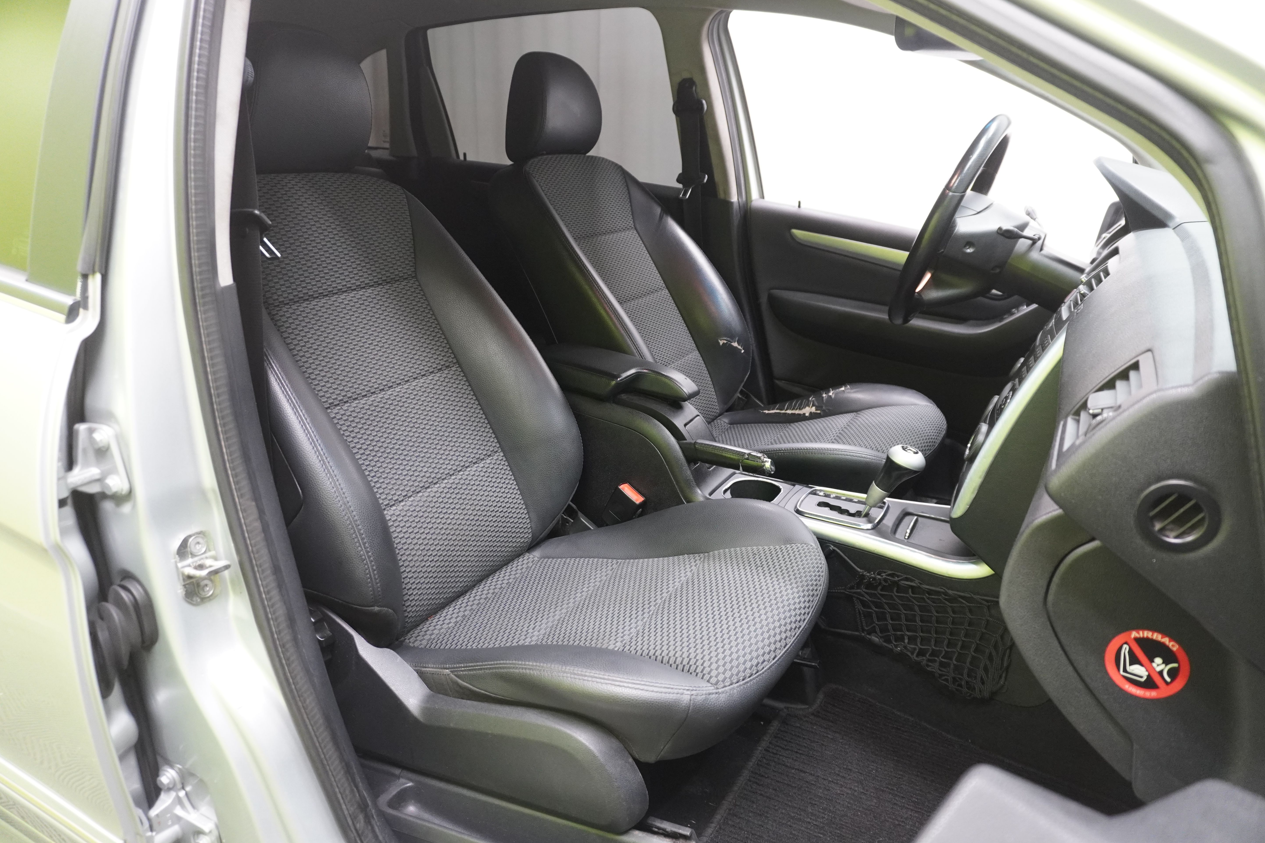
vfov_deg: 51.3
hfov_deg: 71.5
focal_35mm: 25
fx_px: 878
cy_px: 420
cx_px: 637
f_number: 3.5
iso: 1600
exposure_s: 1/30
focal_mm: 16
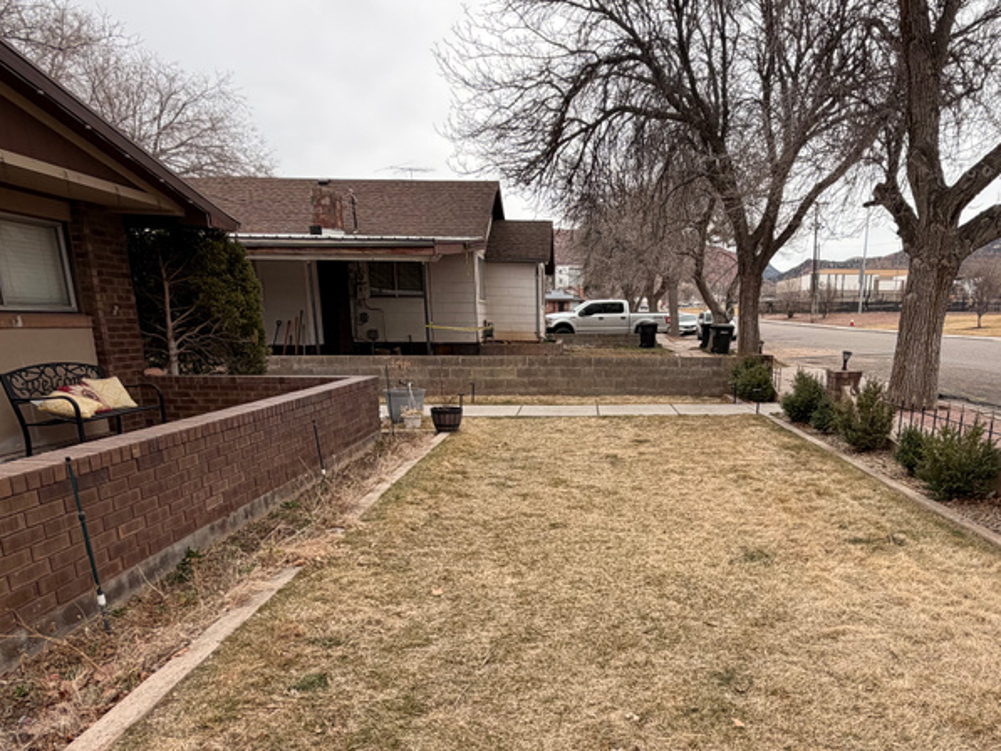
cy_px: 493
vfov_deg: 55.8
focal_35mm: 24
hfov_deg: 70.6
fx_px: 694
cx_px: 615
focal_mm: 2.22
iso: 40
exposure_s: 1/596
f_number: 2.2
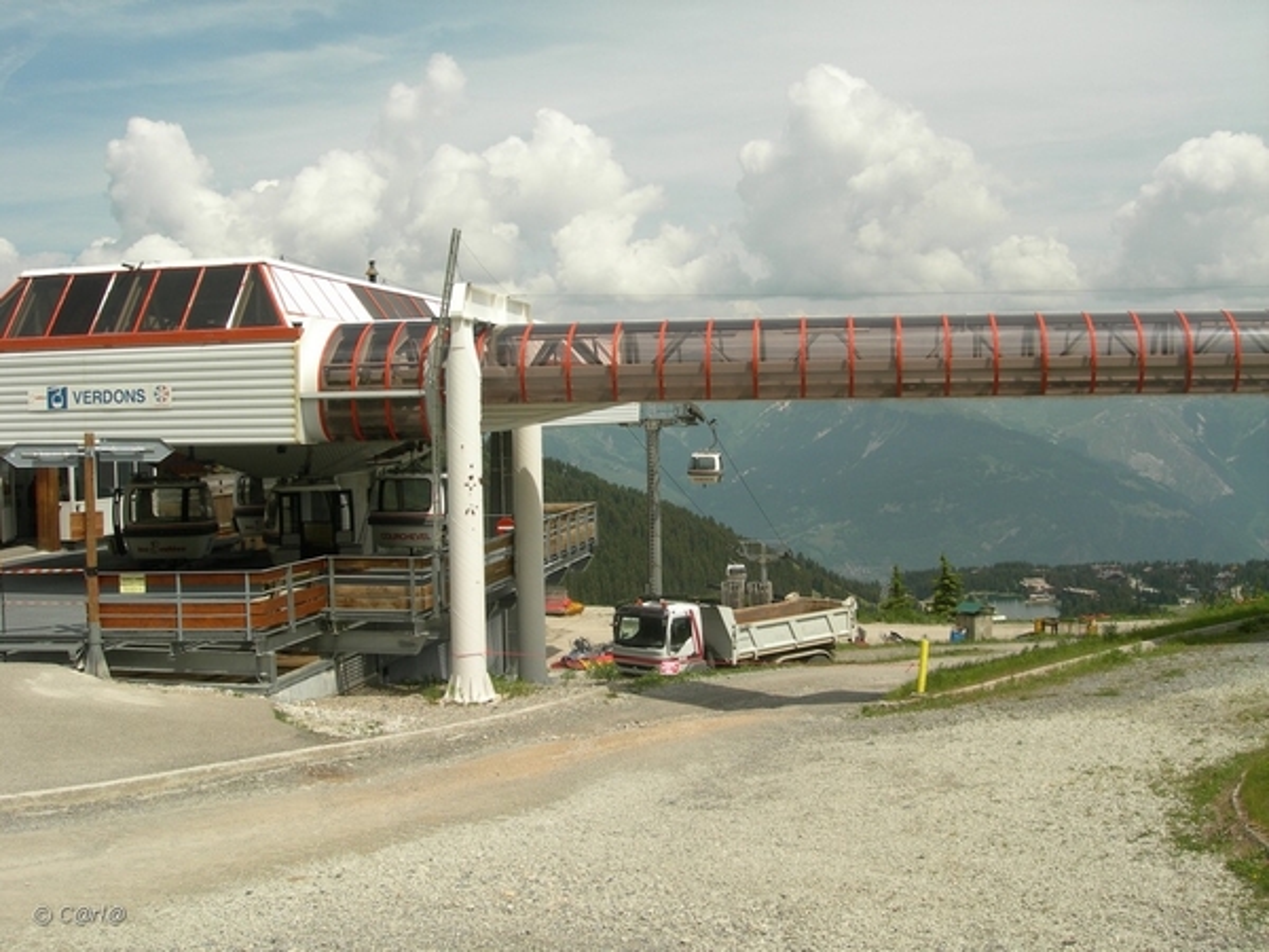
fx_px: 1393
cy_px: 476
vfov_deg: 37.7
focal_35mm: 38
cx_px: 634
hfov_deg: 49.0
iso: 50
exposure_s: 1/760
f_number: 4.8
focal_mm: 7.8
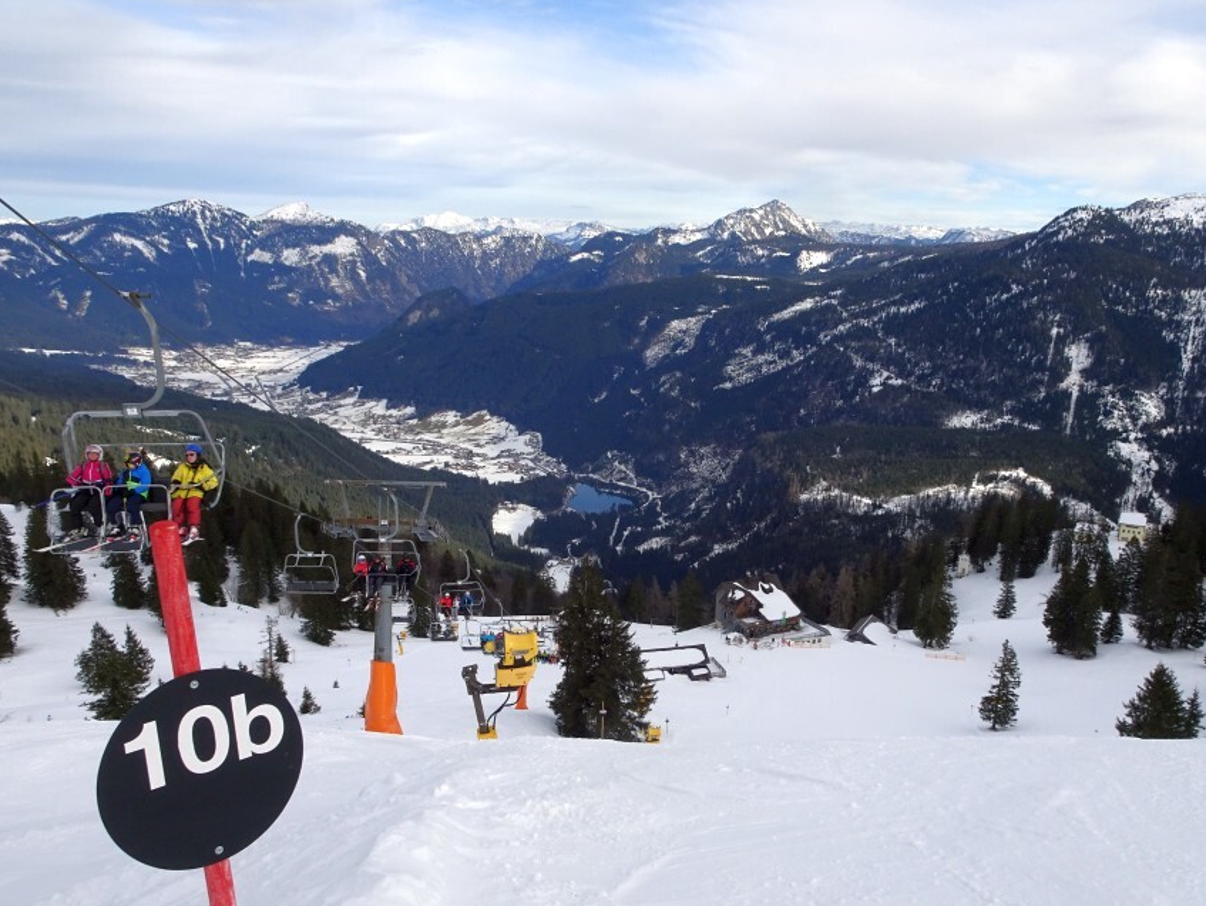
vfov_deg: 48.0
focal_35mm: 29
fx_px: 1011
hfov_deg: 61.6
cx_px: 645
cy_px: 536
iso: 80
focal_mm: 4.1
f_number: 3.5
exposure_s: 1/800
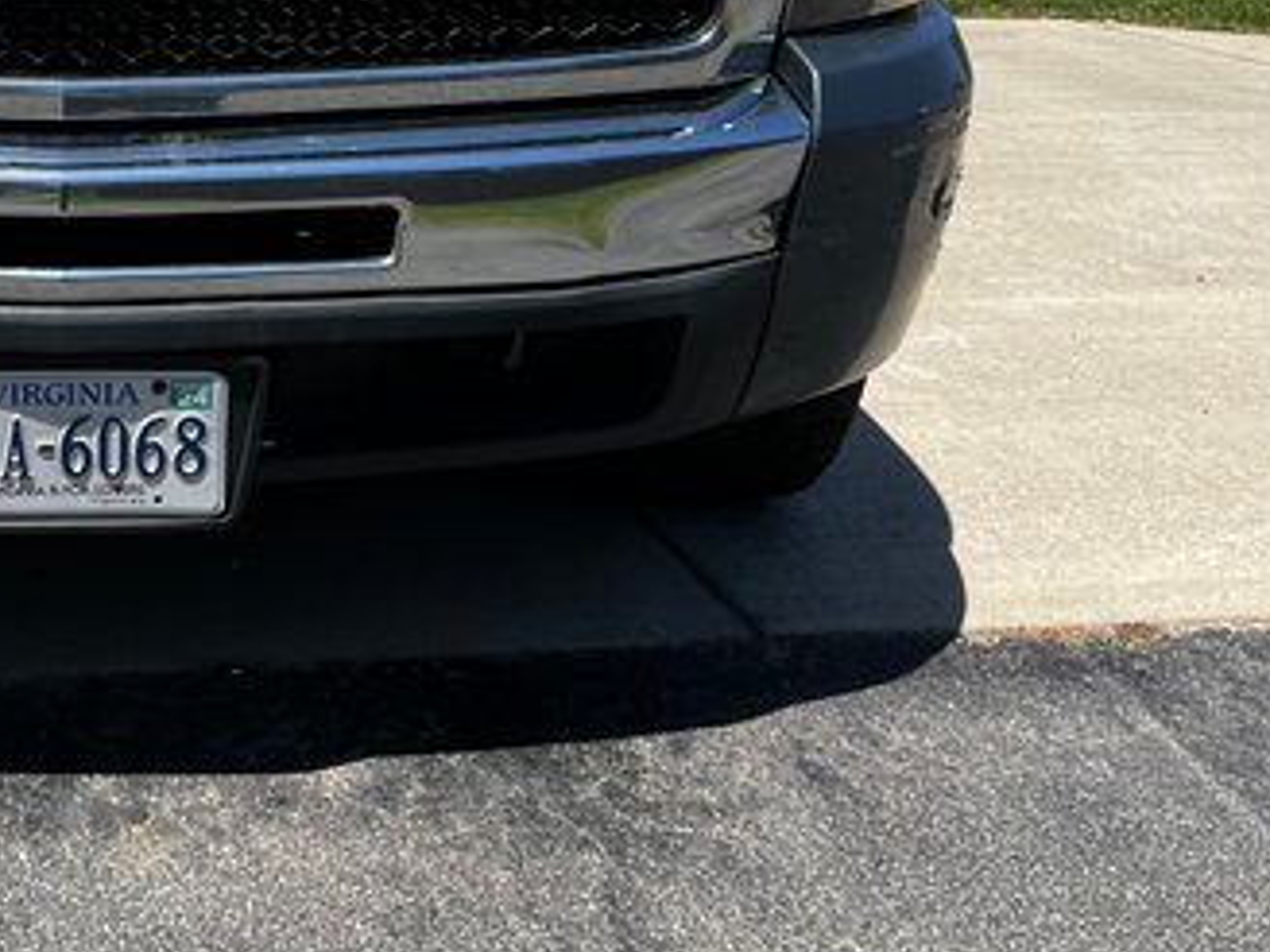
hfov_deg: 35.3
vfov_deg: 28.3
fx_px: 1834
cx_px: 60
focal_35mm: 50
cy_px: 153
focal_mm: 5.7
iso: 50
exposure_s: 1/3077
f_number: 1.5
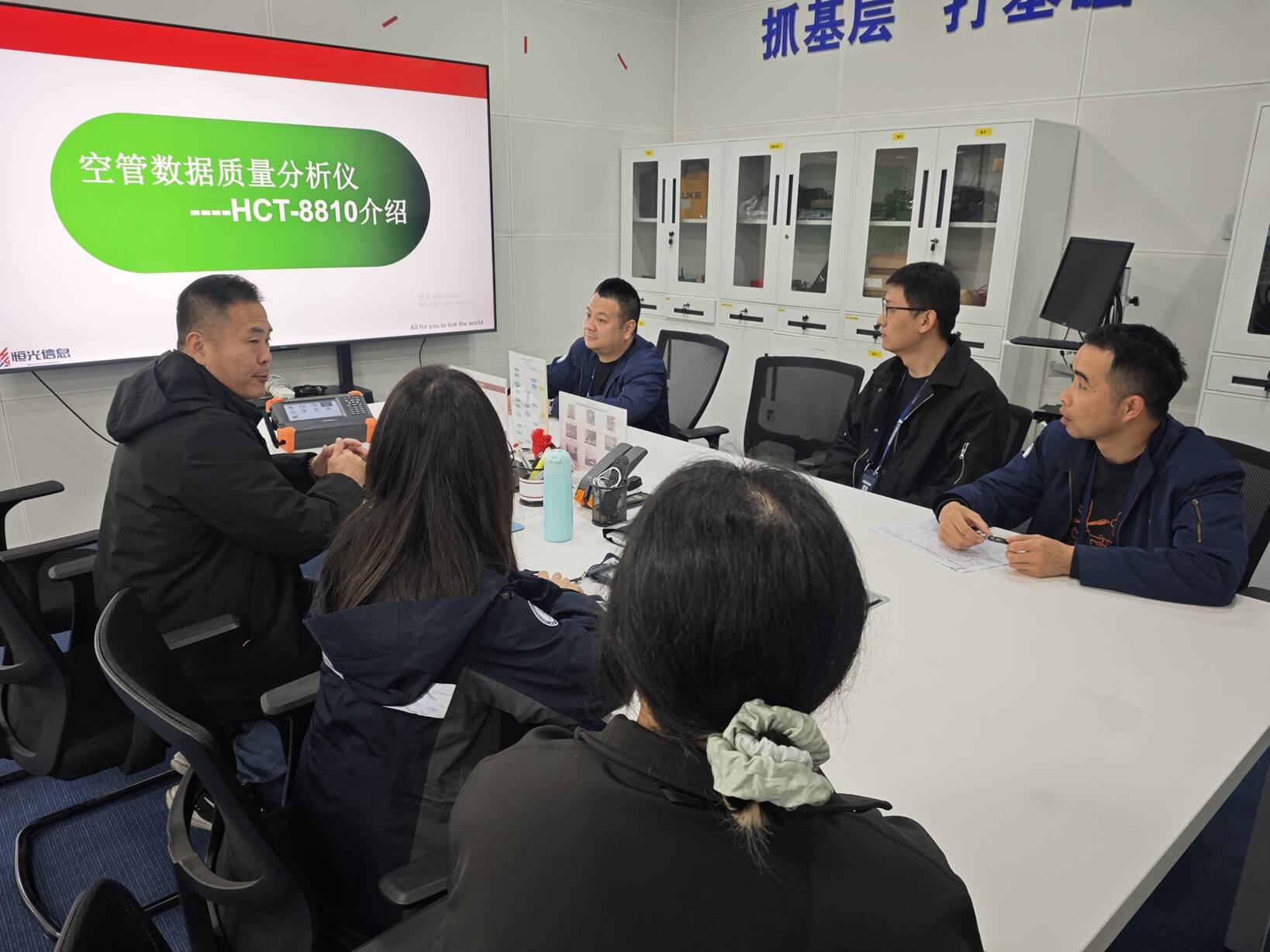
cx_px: 635
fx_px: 844
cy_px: 476
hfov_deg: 73.9
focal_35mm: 23
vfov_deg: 58.9
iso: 125
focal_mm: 6.55
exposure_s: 1/50
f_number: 1.6
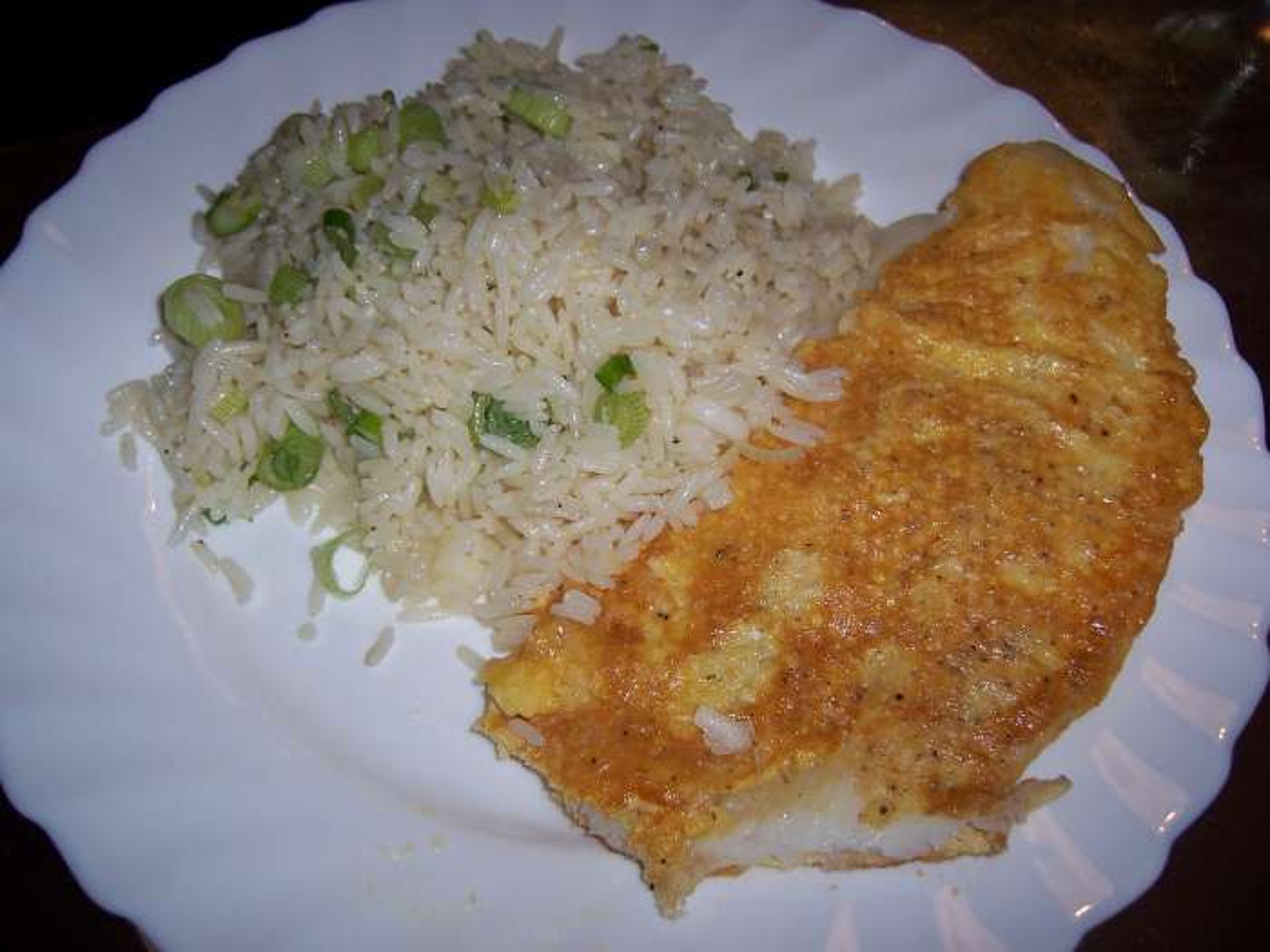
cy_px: 476
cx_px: 635
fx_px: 1321
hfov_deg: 51.4
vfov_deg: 39.7
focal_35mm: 36
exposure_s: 1/60
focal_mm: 6.2
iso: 80
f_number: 2.8
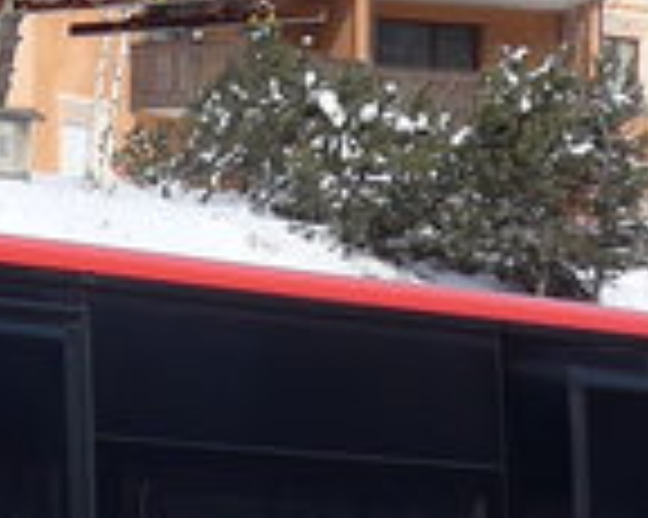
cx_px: 202
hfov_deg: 6.1
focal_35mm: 318
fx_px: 6095
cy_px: 90
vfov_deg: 4.9
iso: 80
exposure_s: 1/1300
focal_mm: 8
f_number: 2.8
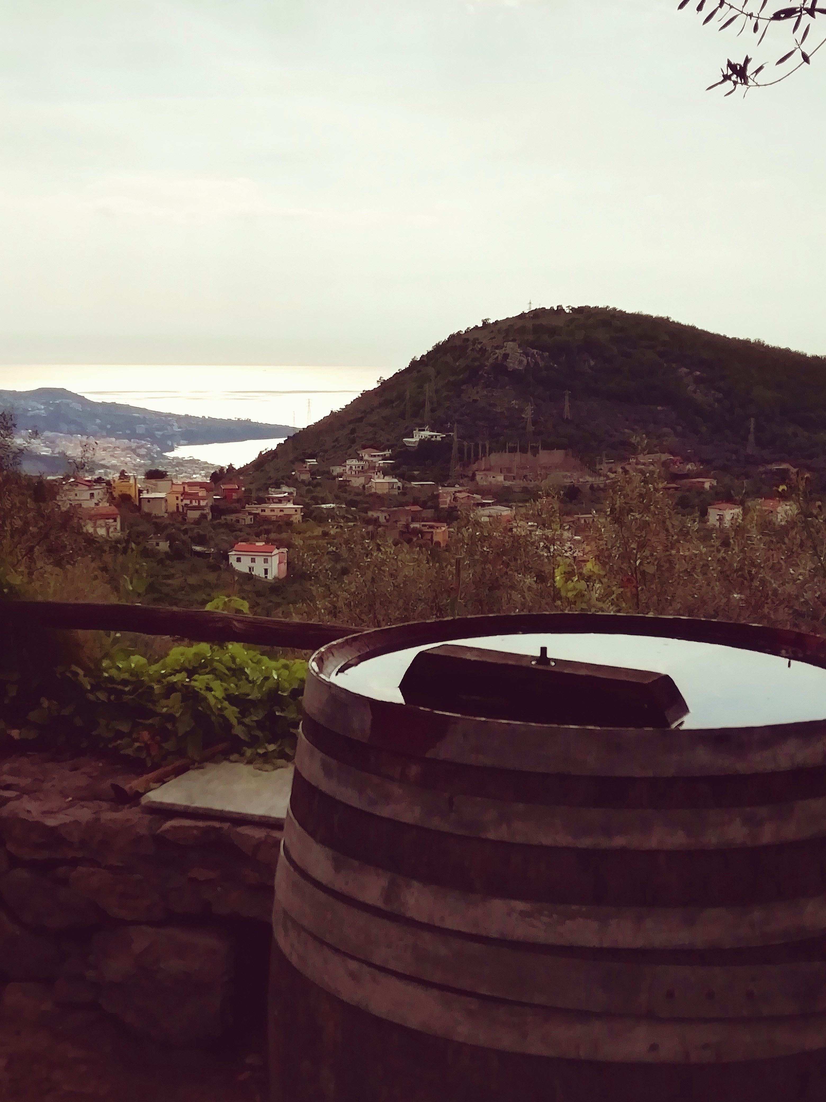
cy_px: 551
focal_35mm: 43
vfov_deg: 43.9
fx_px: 1368
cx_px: 413
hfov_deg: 33.6
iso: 50
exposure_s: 1/3413
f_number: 2.2
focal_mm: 3.46
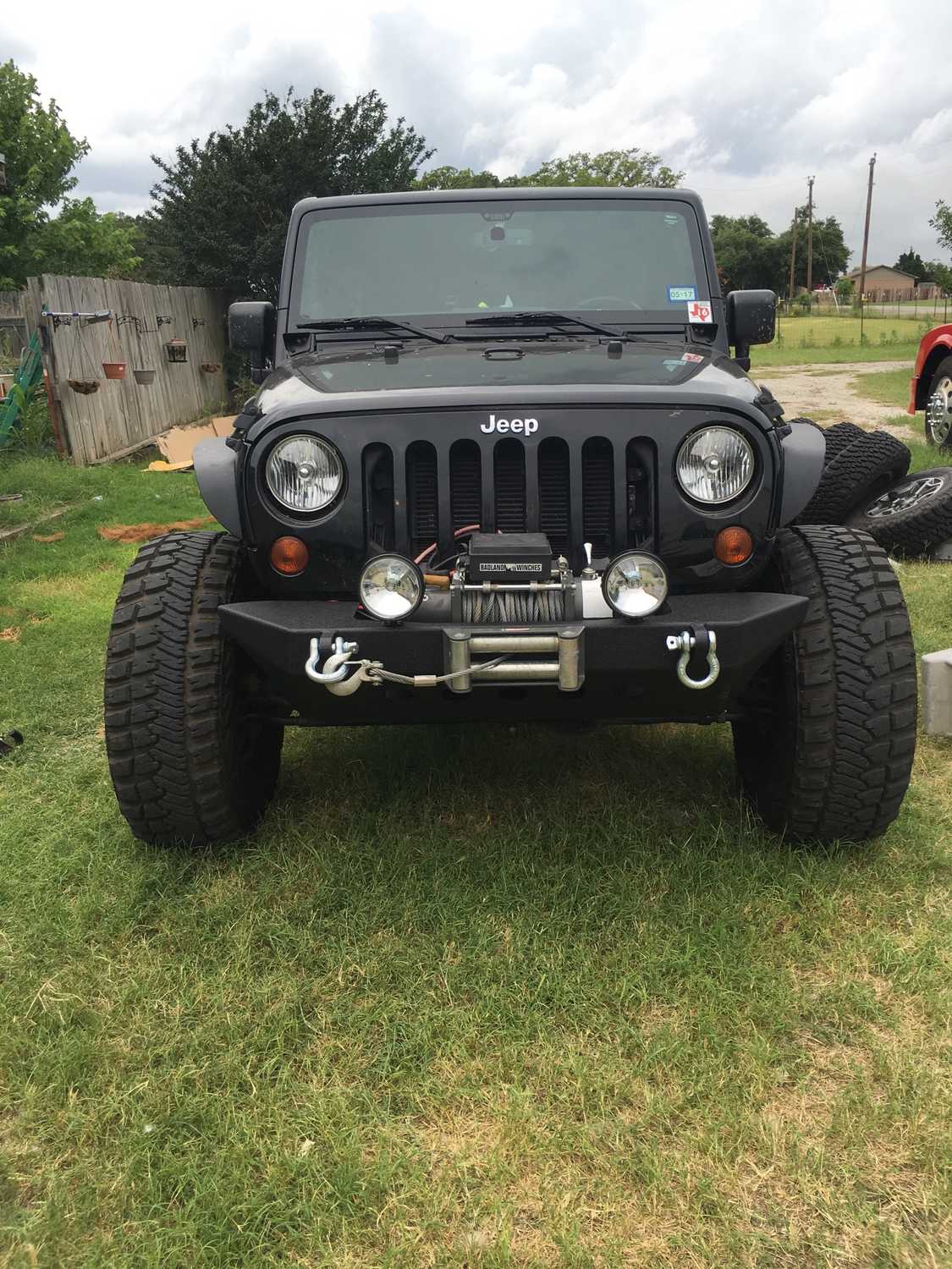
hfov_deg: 48.2
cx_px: 476
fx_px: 1063
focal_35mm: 29
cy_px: 634
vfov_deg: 61.7
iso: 25
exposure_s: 1/466
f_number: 2.2
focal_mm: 4.15
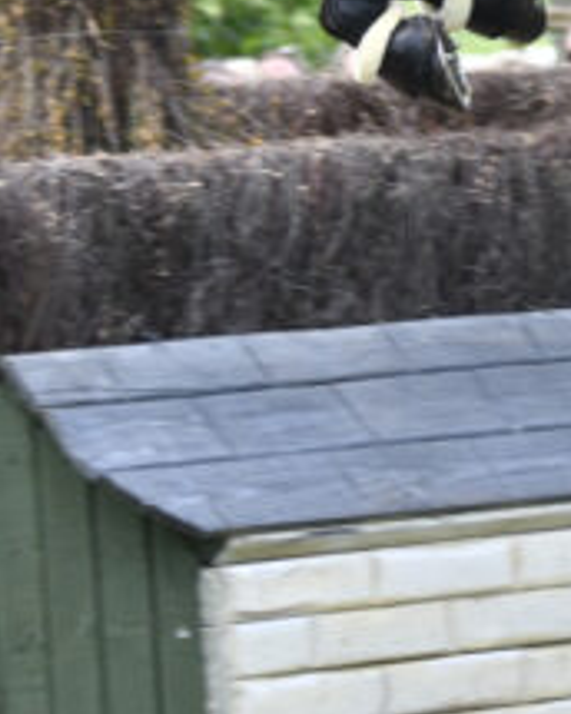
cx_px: 740
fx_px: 11301
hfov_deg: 2.9
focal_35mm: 535
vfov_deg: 3.6
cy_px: 27
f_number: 4.8
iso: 500
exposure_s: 1/500
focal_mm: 102
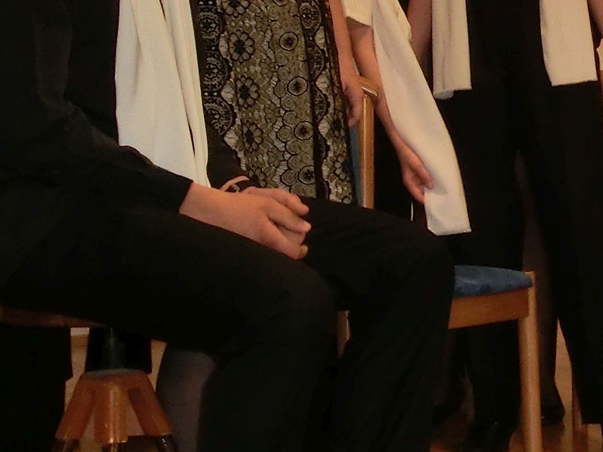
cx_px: 628
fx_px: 2682
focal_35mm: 154
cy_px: 57
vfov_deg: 9.6
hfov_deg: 12.6
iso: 400
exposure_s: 1/40
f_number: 4.2
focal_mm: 7.87
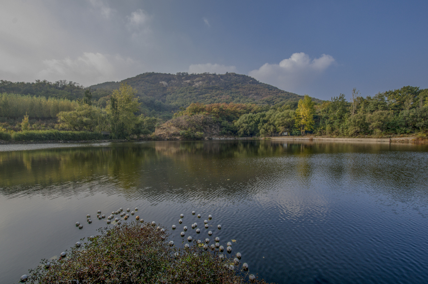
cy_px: 142
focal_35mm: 15
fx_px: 178
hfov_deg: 100.5
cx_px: 214
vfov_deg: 77.1
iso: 200
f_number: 8
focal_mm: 10
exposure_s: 1/125
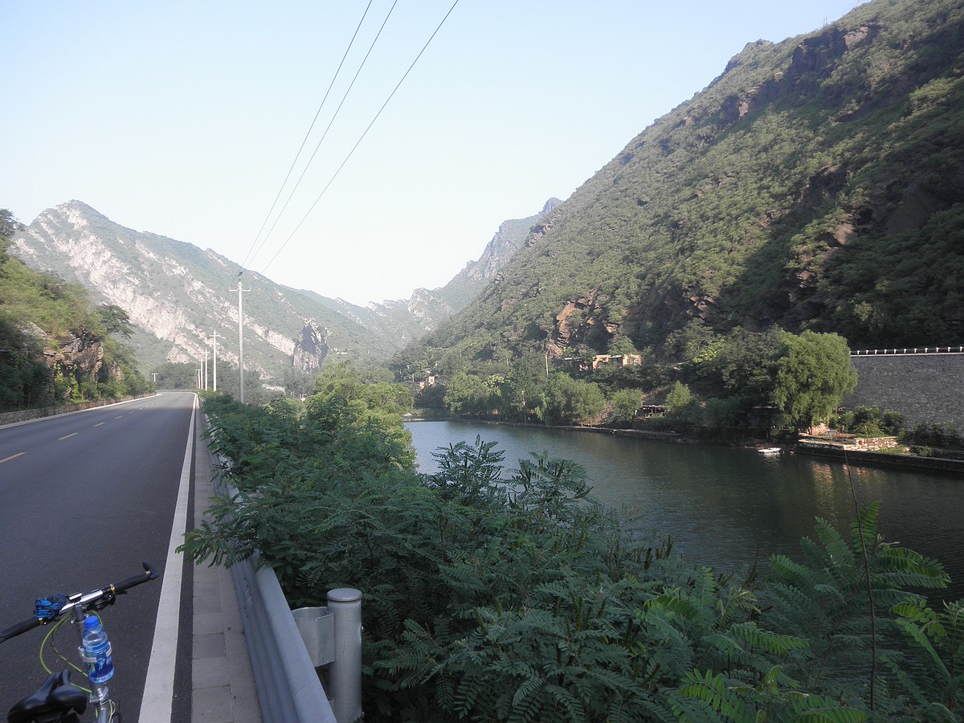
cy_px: 362
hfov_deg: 63.4
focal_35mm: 28
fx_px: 780
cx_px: 482
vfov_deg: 49.7
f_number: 3
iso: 64
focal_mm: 5
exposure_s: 1/250
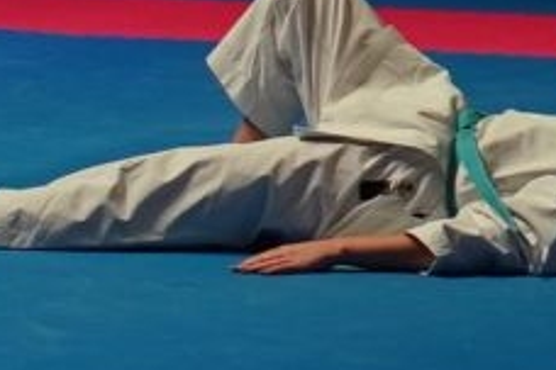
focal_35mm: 410
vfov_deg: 3.3
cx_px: -490
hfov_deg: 5.0
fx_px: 6332
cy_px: -326
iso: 320
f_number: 2.8
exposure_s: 1/500
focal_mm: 35
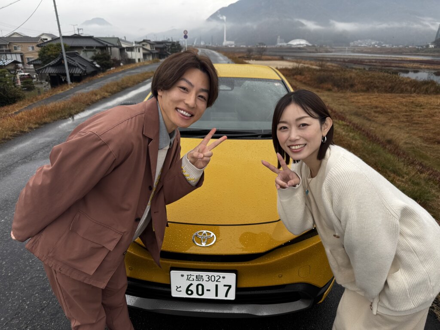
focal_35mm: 24
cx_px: 220
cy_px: 165
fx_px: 305
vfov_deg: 56.8
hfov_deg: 71.6
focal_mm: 6.76
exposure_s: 1/792
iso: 80
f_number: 1.78
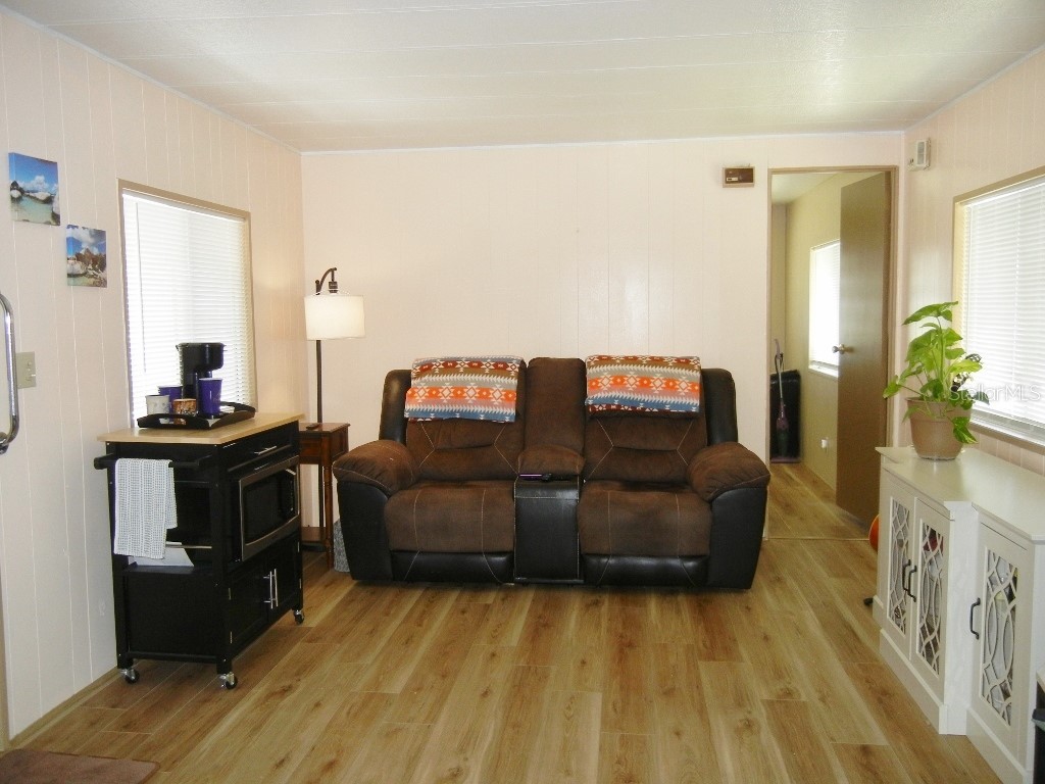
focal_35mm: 30
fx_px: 906
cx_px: 522
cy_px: 392
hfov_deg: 60.0
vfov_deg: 46.8
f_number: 3.5
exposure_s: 1/30
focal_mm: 5.4
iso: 200
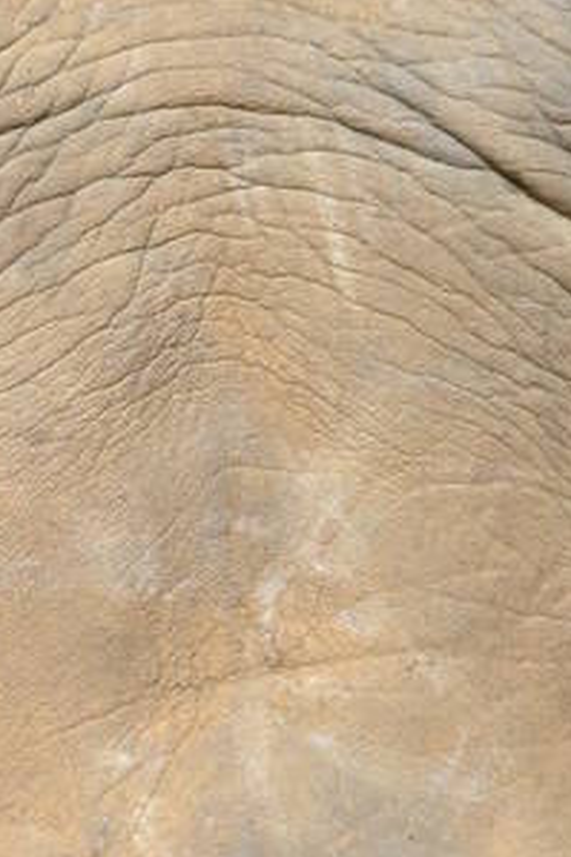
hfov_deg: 1.1
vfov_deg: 1.7
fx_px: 28676
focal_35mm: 1204
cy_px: 1321
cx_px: -409
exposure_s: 1/1600
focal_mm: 150
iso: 400
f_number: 5.6
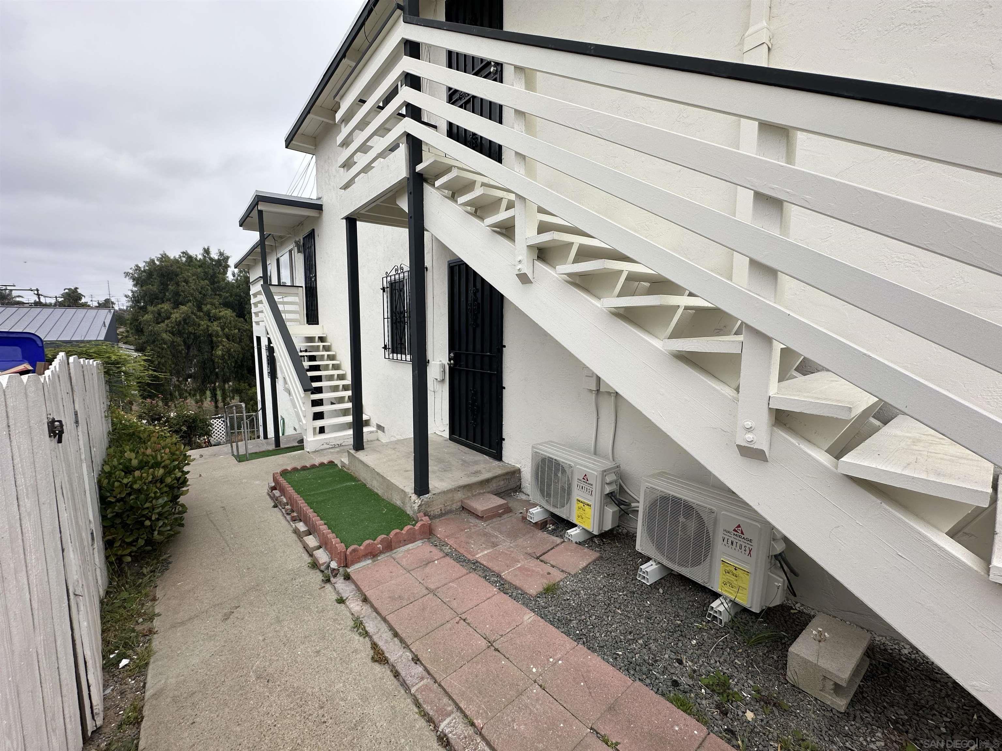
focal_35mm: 14
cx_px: 501
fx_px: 405
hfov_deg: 102.1
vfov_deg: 85.7
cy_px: 376
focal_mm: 2.22
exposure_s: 1/955
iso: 50
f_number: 2.2
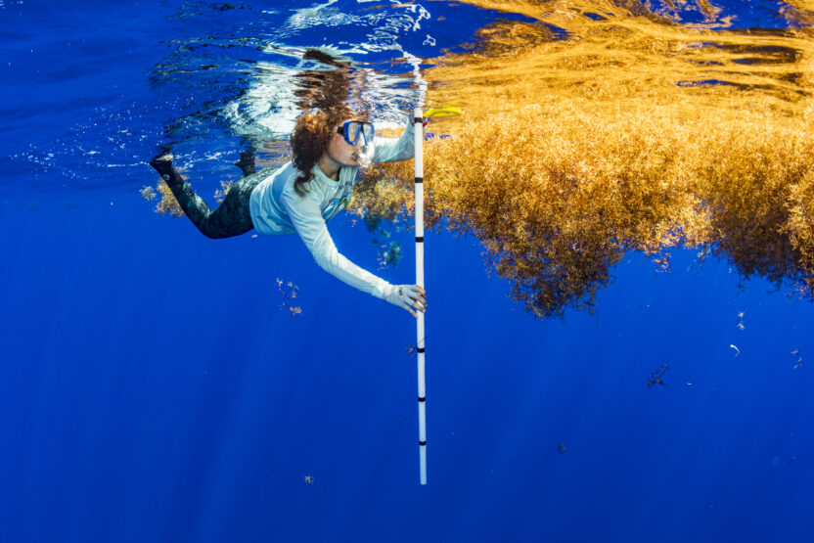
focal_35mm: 21
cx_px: 407
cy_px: 272
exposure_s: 1/250
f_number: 14
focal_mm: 14
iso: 400
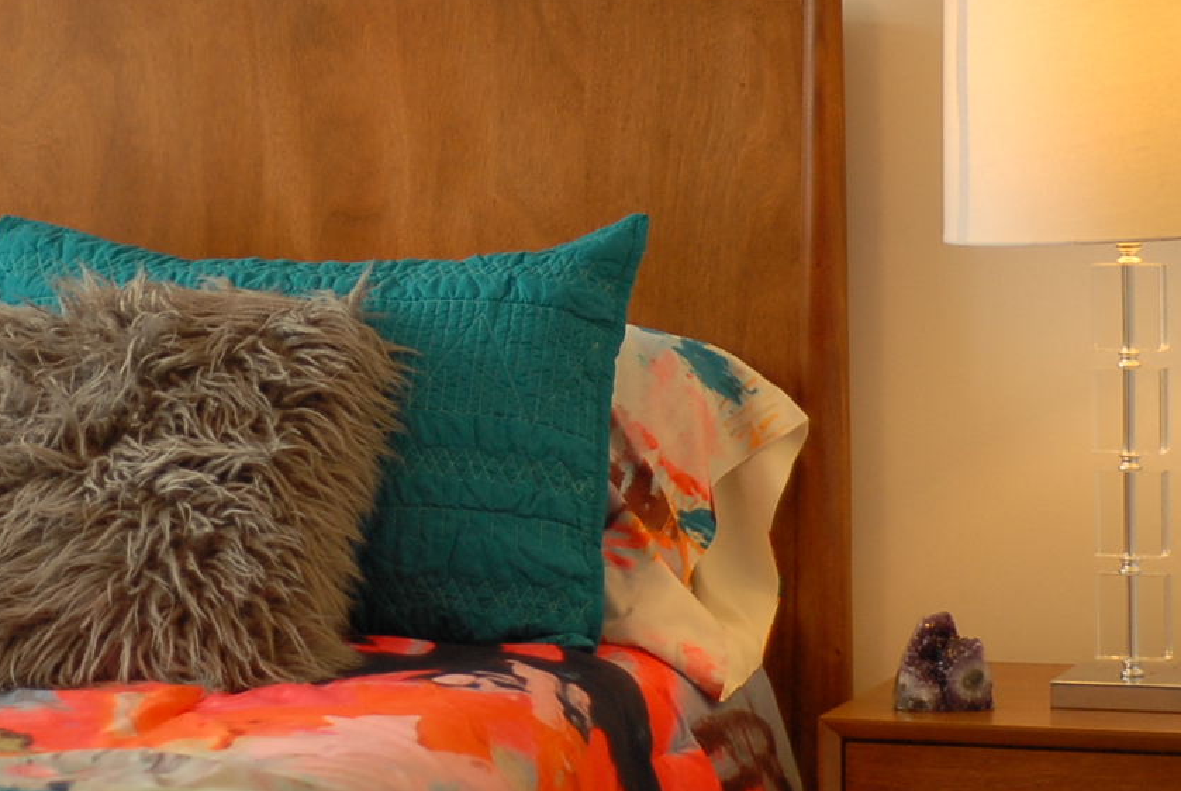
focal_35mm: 173
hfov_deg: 11.9
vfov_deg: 8.0
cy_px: 274
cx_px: 429
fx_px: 5683
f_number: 1.8
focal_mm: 50
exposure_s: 1/250
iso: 280
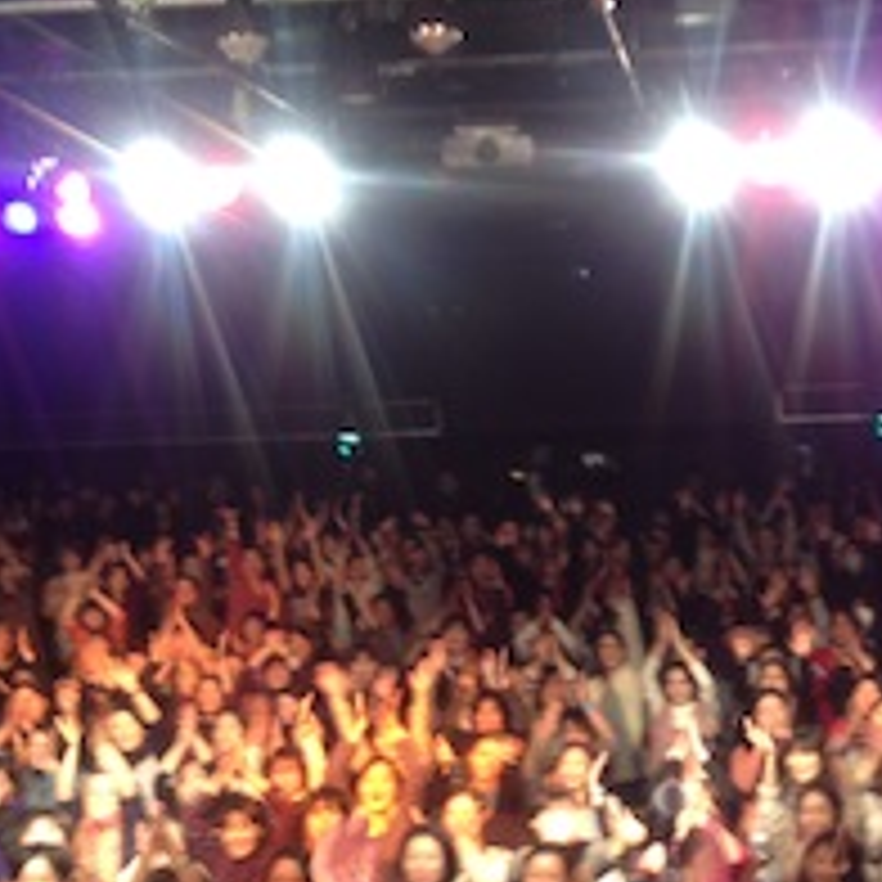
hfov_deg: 24.1
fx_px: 2047
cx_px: 644
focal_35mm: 71
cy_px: 454
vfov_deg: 24.3
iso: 64
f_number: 2.4
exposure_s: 1/20
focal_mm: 4.28
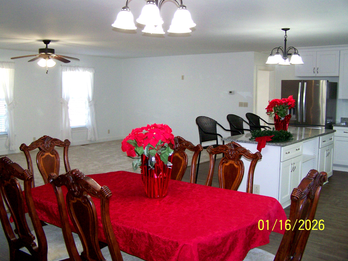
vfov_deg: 37.7
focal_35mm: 38
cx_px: 174
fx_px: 382
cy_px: 130
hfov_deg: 49.0
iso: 160
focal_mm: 6.3
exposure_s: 1/60
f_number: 2.8
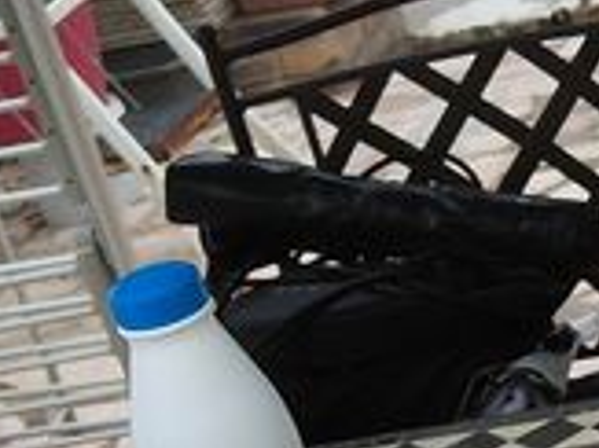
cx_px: 739
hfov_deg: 12.1
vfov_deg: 8.7
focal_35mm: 160
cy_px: 962
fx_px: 2767
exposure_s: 1/381
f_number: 1.8
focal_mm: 4.75
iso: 100
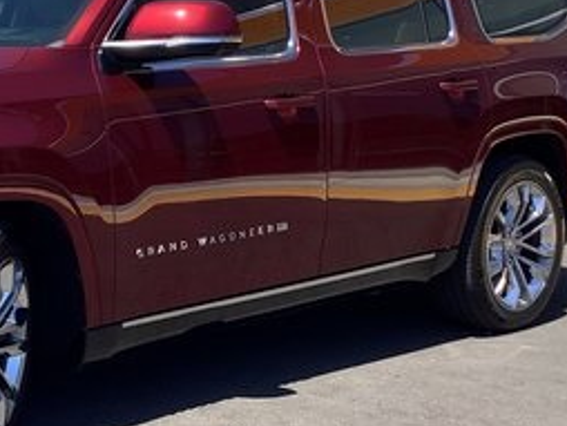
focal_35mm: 78
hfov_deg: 24.1
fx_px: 1279
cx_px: 31
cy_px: 185
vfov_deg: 18.9
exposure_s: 1/684
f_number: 2.4
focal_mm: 3.3
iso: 25
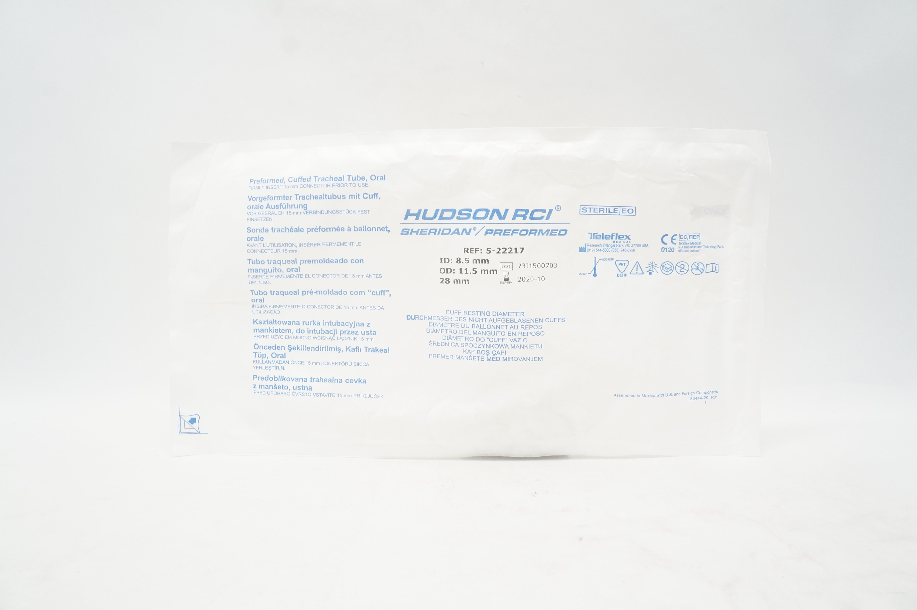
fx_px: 687
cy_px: 305
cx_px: 458
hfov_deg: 67.4
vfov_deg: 47.8
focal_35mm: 27
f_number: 8
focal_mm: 18
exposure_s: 1/40
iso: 800
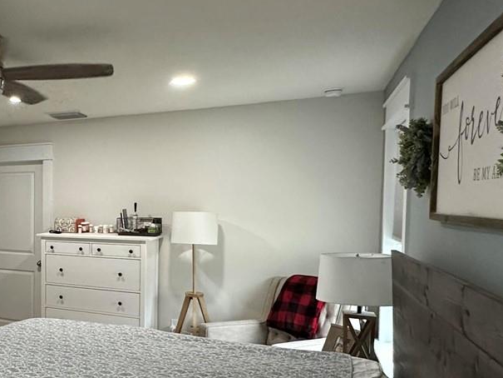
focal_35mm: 37
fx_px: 538
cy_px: 226
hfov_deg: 40.8
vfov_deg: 38.5
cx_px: -45
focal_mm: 2.22
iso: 320
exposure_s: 1/99
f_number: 2.2
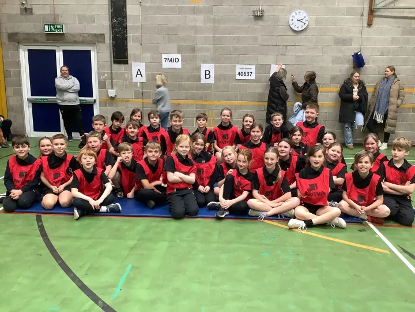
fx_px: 372
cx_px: 208
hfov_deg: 58.4
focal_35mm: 31
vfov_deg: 45.4
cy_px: 156
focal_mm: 3.3
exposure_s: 1/60
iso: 160
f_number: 2.4
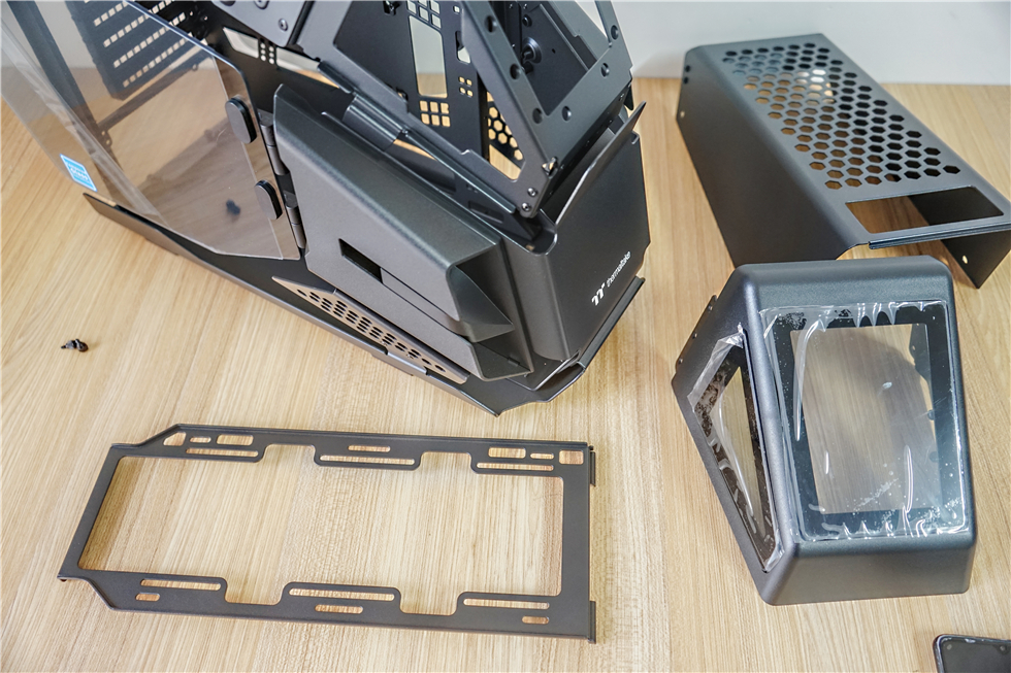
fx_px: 814
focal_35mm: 29
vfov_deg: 44.9
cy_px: 336
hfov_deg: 63.7
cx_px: 506
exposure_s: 1/13
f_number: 3.5
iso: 640
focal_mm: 29
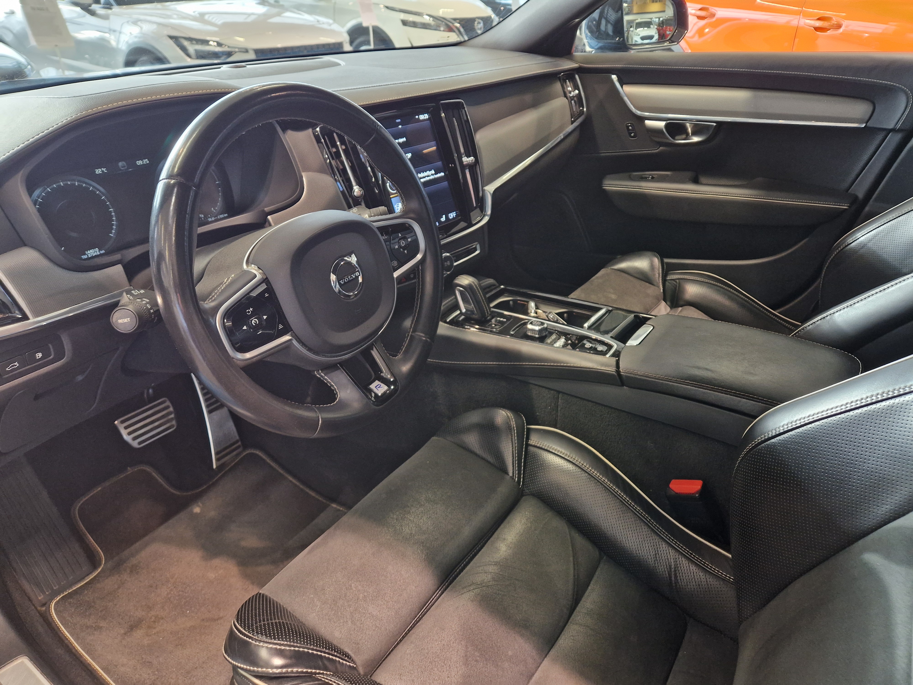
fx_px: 607
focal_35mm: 23
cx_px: 456
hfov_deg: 73.9
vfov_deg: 58.9
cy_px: 342
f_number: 1.8
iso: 200
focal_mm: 5.4
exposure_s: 1/100
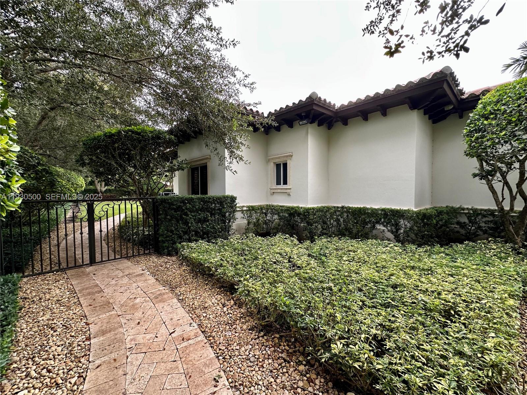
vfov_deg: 85.7
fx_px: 213
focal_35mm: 14
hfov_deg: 102.1
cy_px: 198
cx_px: 264
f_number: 2.2
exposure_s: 1/99
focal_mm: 2.22
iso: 80
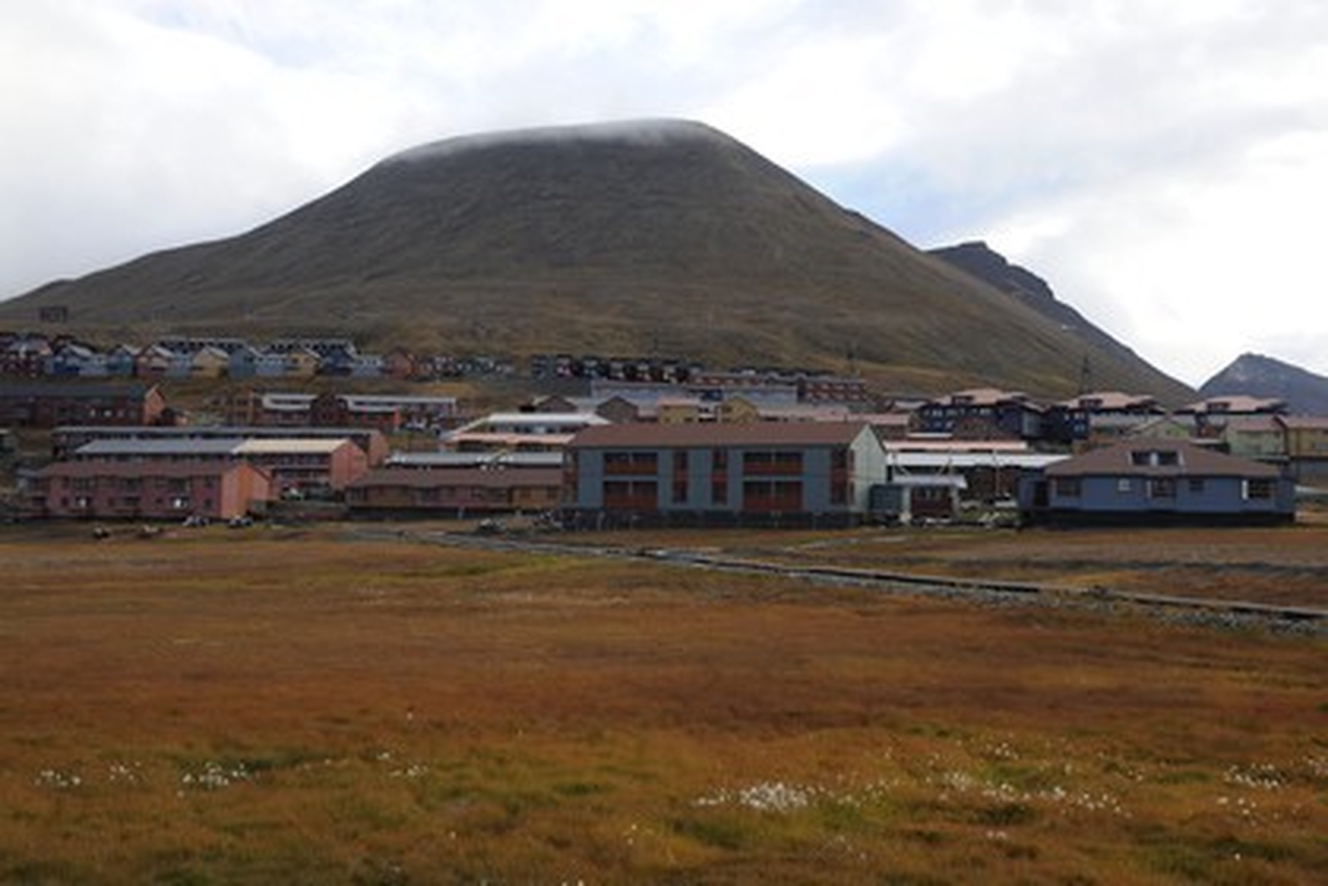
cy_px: 443
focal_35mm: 38
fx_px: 1402
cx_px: 664
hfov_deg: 50.7
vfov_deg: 35.1
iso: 200
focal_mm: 38
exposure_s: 1/160
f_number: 6.3
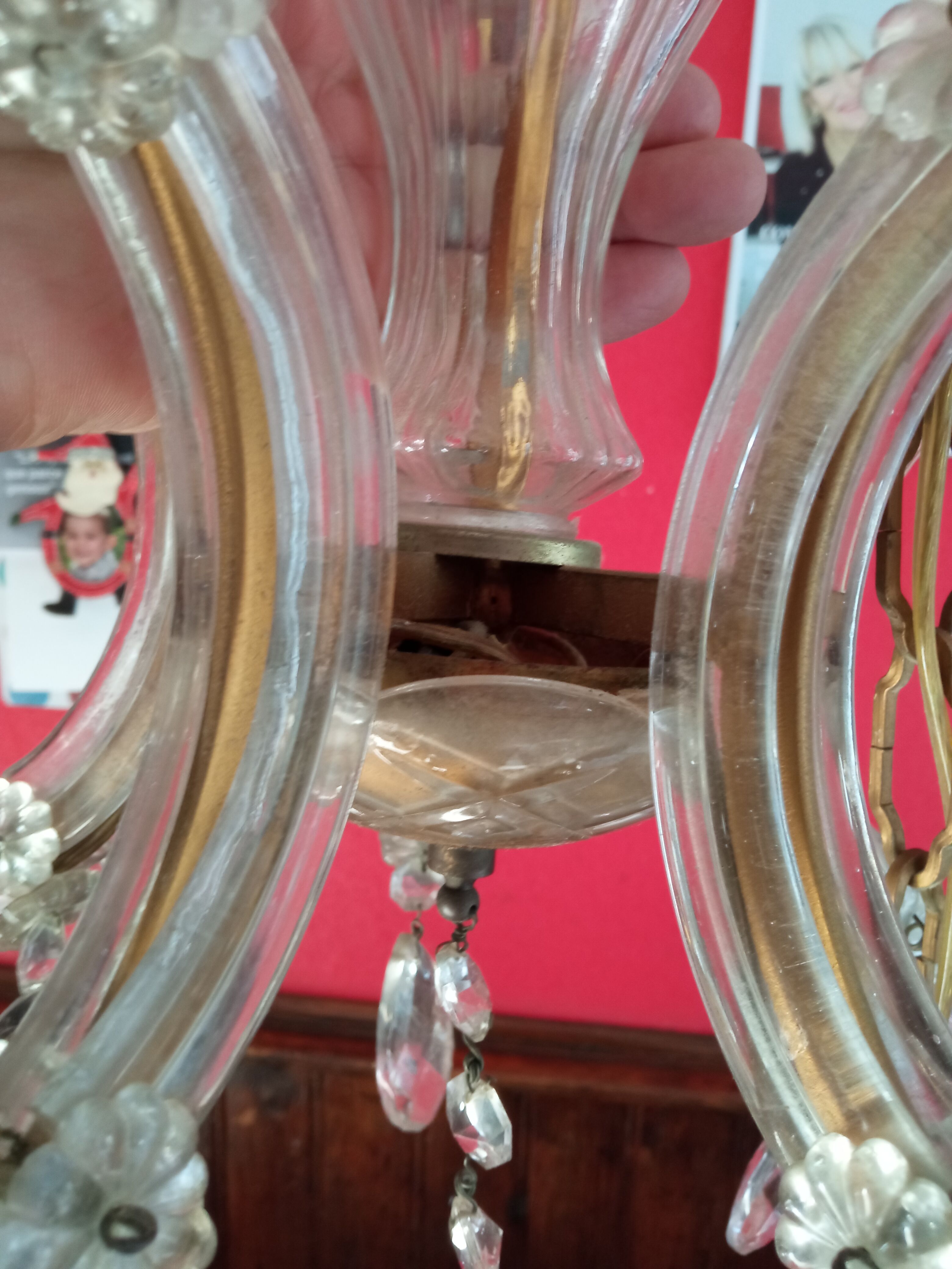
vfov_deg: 65.3
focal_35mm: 27
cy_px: 634
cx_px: 476
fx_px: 990
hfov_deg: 51.4
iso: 476
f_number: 2.2
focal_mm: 3.79
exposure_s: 1/25
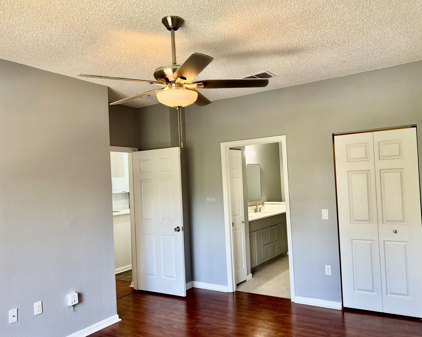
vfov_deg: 51.5
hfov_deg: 62.1
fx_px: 350
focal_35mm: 28
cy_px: 171
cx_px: 231
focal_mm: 5.7
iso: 64
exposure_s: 1/62
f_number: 1.5
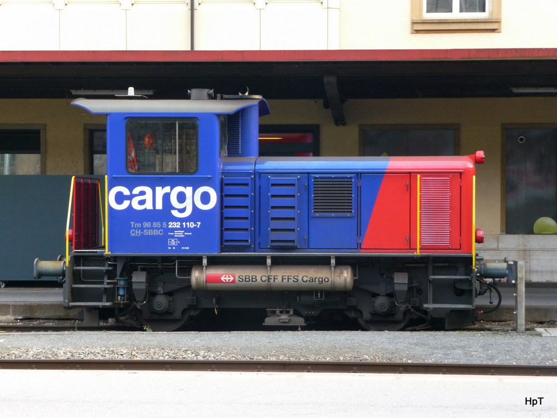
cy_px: 209
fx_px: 1657
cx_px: 278
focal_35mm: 103
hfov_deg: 19.1
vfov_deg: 14.4
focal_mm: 17.5
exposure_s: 1/50
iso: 320
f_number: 4.7
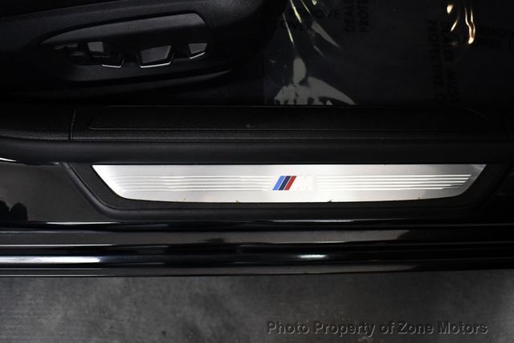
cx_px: 257
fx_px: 629
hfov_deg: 44.5
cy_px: 172
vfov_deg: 30.6
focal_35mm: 44
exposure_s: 1/125
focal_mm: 22
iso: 1600
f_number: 4
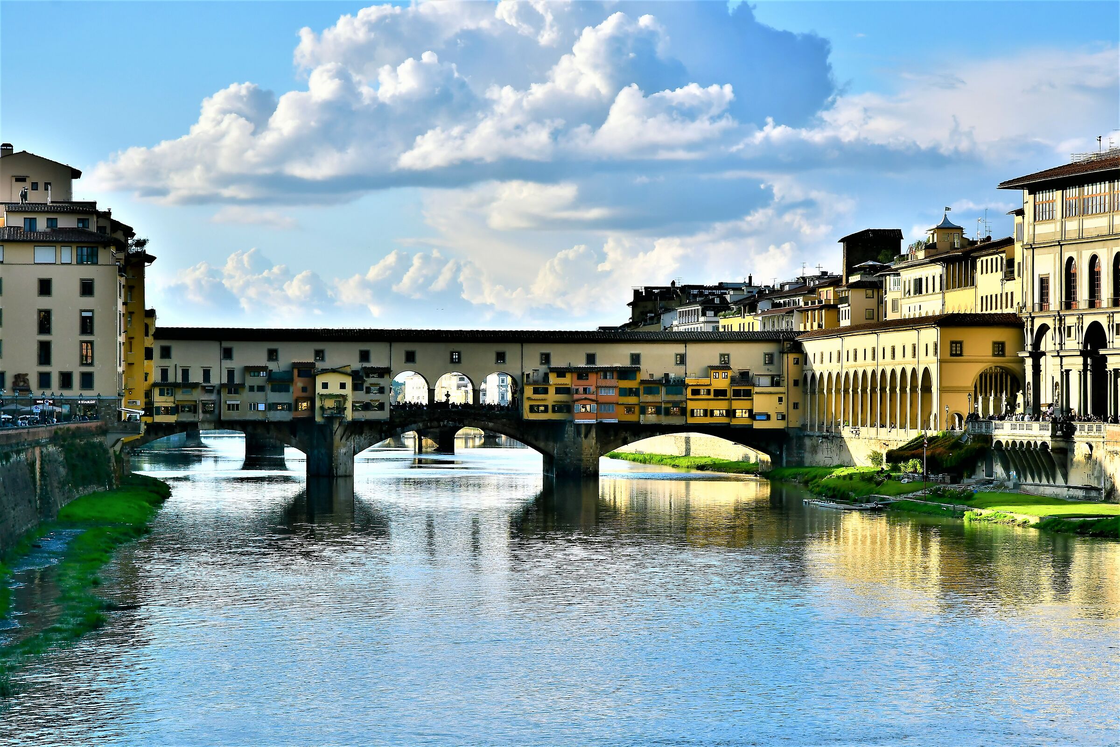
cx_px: 560
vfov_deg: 13.8
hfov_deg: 20.6
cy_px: 374
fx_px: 3080
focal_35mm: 99
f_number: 10
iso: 280
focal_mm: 66
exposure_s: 1/1000
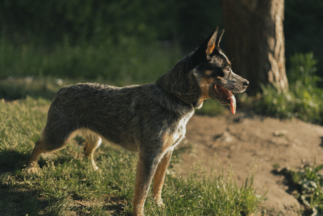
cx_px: 162
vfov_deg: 27.0
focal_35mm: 50
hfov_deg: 39.6
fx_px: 449
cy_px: 108
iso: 200
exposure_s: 1/800
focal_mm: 50
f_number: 1.8
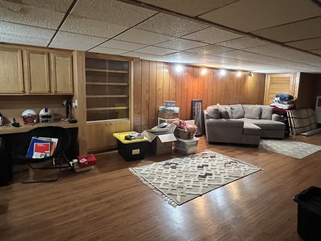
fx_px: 185
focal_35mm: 20
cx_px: 160
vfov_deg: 65.9
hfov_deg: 81.7
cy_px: 113
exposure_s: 1/40
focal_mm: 1.57
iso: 800
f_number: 1.8
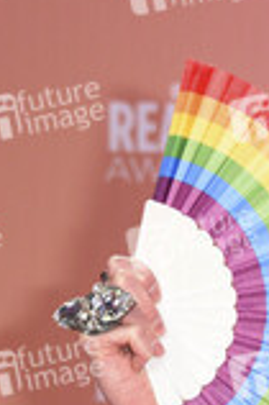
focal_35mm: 263
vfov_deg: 7.8
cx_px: 483
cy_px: 305
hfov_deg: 5.1
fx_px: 2954
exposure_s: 1/250
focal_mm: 92
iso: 3200
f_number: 5.6
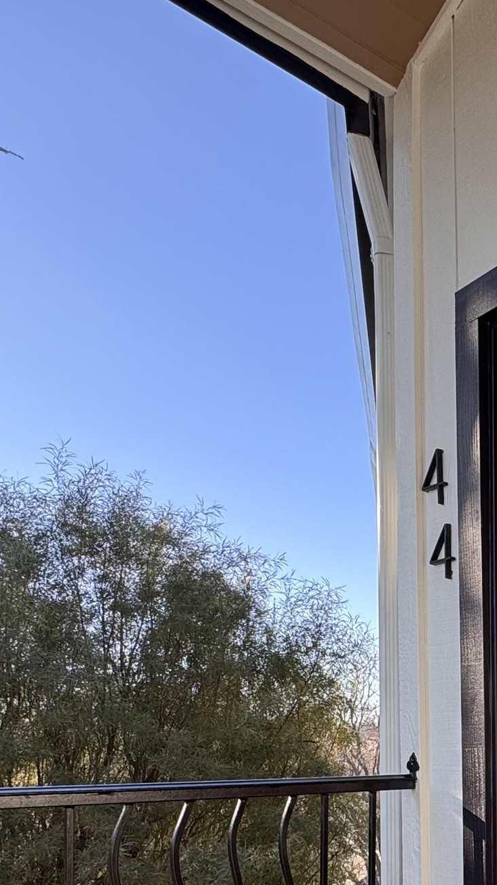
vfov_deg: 50.9
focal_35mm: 36
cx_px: 641
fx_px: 844
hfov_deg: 27.5
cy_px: 744
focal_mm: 2.22
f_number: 2.2
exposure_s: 1/220
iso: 40
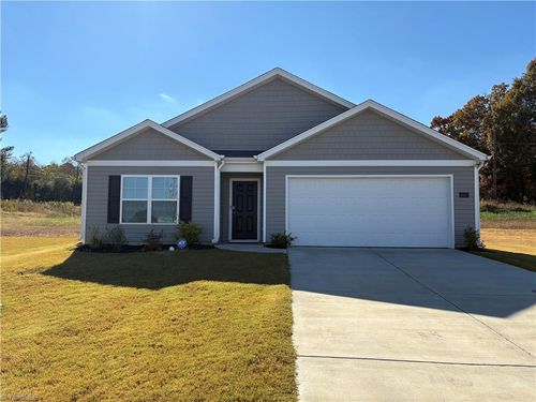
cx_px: 268
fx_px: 403
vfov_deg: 53.1
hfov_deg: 67.3
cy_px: 201
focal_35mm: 26
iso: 50
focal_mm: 5.96
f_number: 1.6
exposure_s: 1/3623
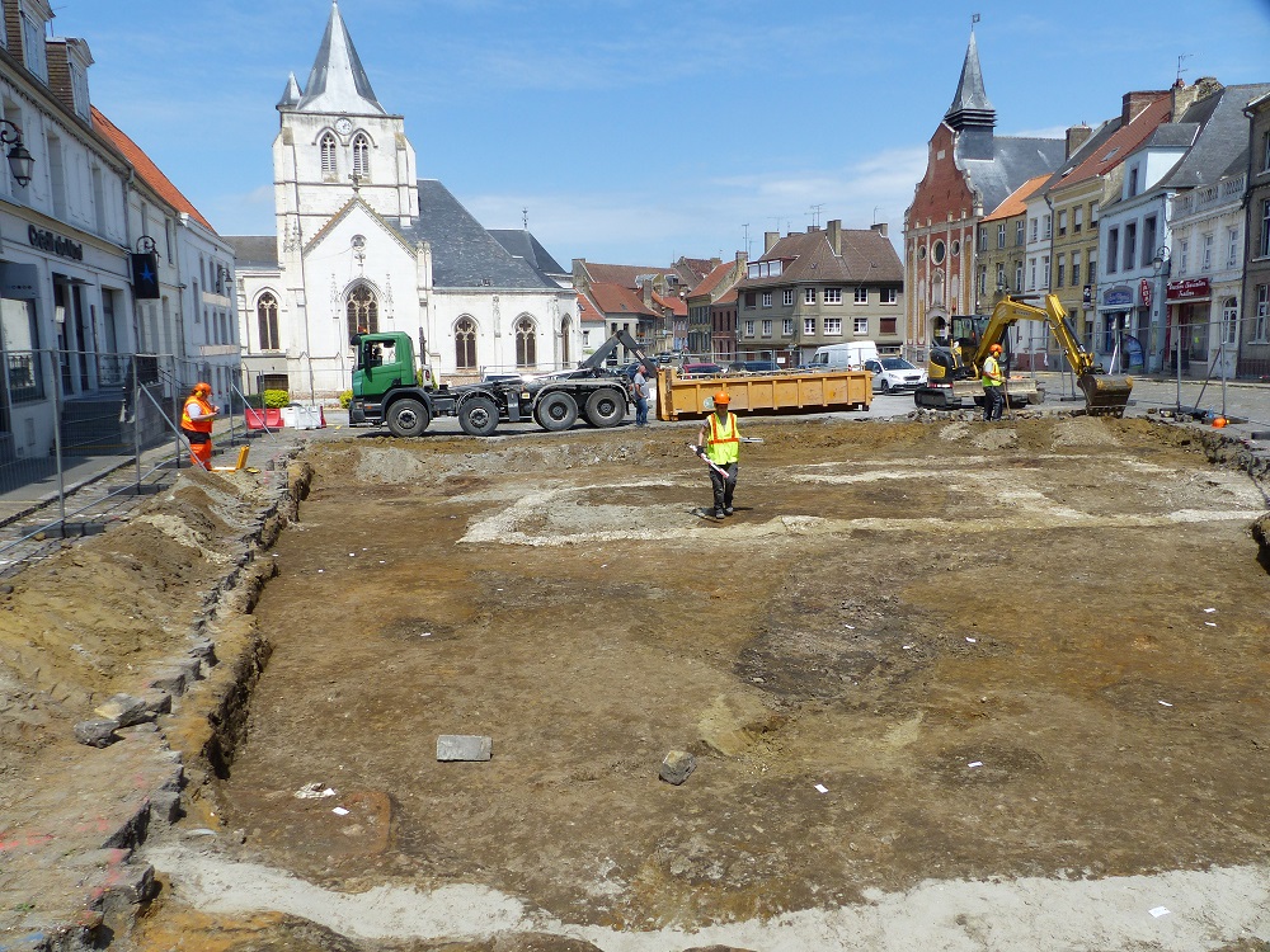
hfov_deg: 69.4
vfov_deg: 54.9
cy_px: 476
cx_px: 635
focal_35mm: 25
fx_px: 917
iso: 100
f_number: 4
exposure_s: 1/1000
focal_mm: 4.5
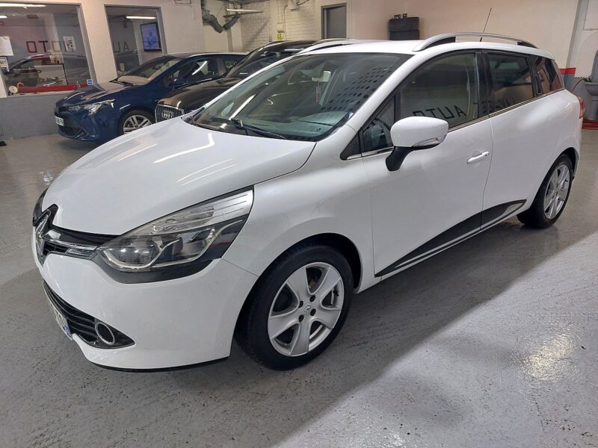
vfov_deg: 54.9
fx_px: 432
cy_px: 224
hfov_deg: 69.4
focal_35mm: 25
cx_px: 299
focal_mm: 5.23
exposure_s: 1/50
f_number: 1.8
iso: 64
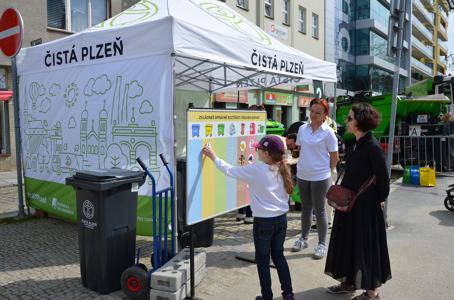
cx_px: 227
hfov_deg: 59.6
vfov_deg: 41.5
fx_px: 396
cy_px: 150
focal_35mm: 32
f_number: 9
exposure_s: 1/320
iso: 100
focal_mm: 21
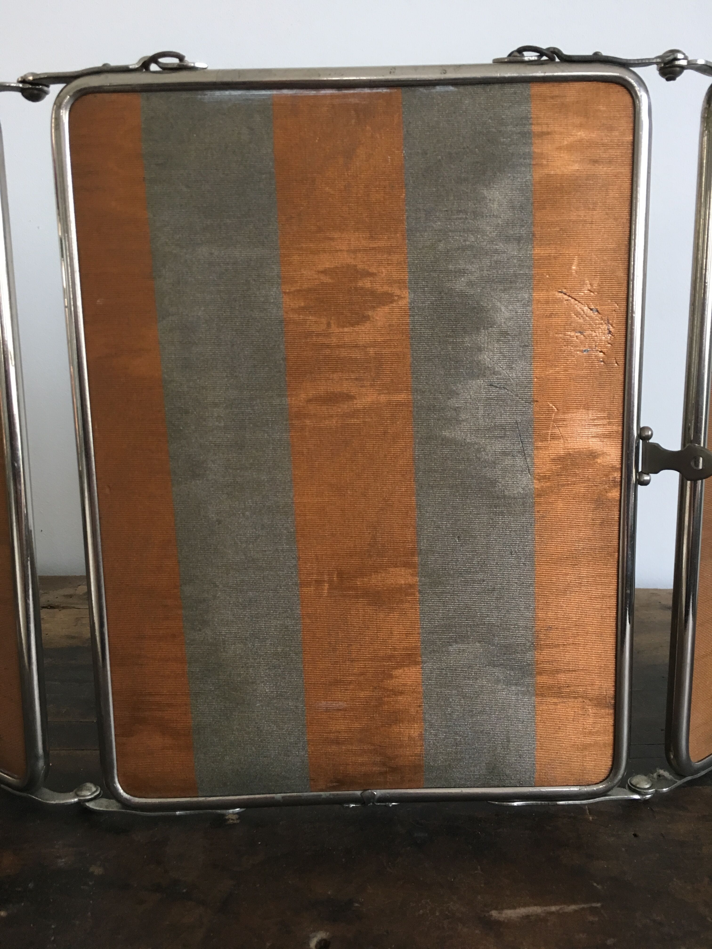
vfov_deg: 61.7
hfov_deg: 48.2
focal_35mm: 29
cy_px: 474
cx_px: 356
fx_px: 795
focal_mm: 4.15
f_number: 2.2
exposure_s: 1/33
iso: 125
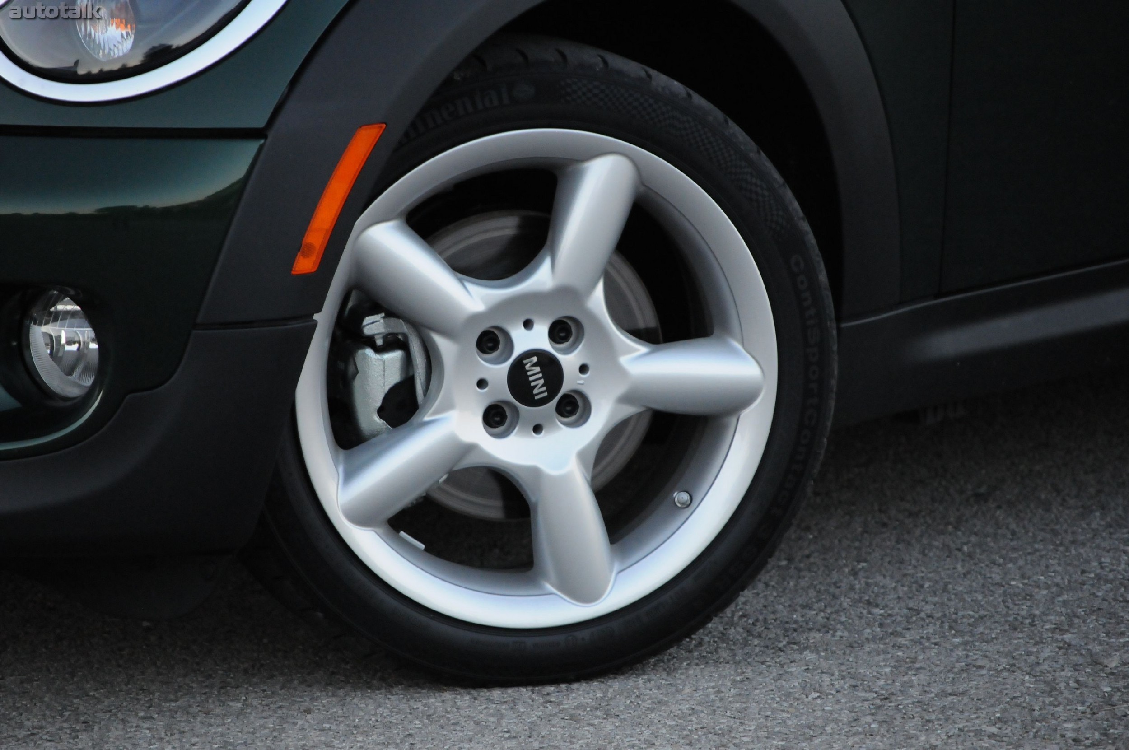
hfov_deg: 9.5
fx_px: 6813
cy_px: 375
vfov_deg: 6.3
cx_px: 564
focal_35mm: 218
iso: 2000
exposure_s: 1/250
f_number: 5
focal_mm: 145
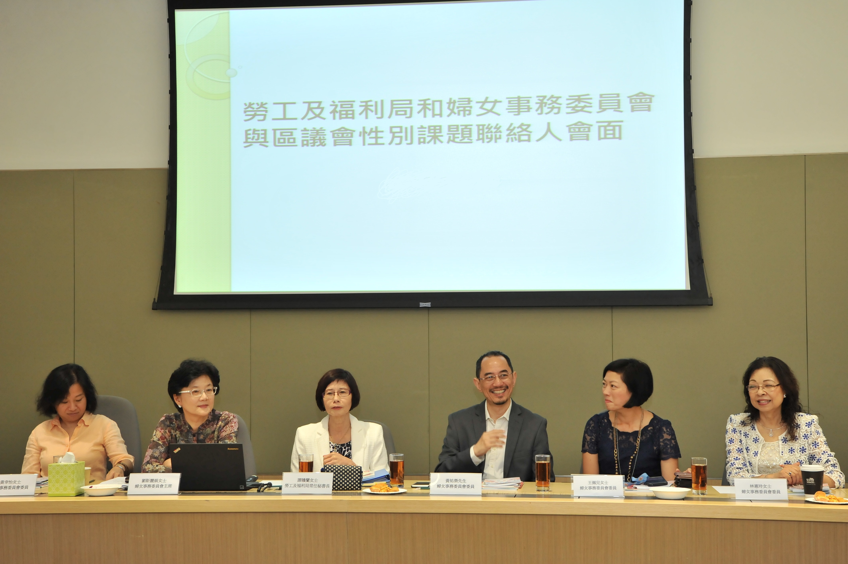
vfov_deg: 21.9
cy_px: 282
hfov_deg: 32.4
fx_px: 1459
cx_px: 424
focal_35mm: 62
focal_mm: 62
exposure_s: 1/100
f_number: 5.6
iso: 2000
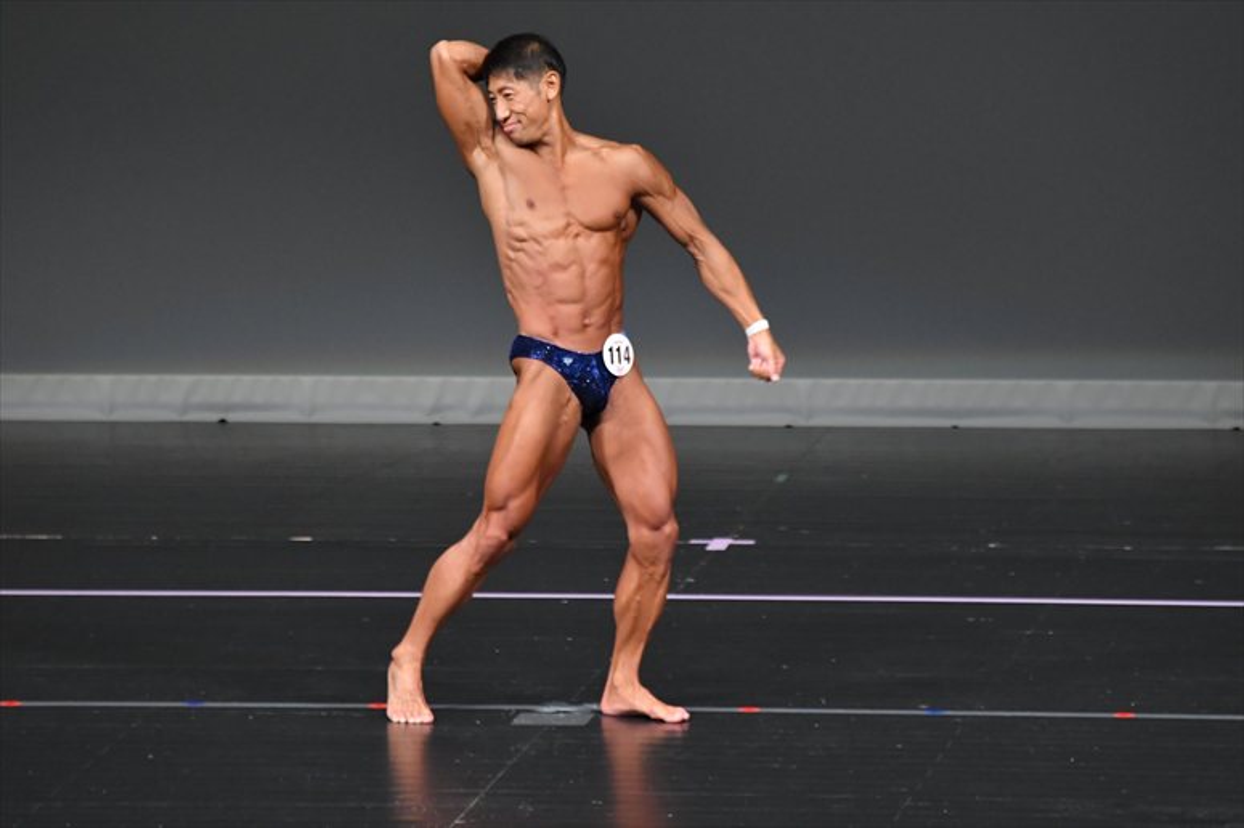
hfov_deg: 5.5
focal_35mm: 375
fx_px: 12952
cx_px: 622
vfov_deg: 3.7
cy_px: 414
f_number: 5.6
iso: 4000
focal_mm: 250
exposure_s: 1/400
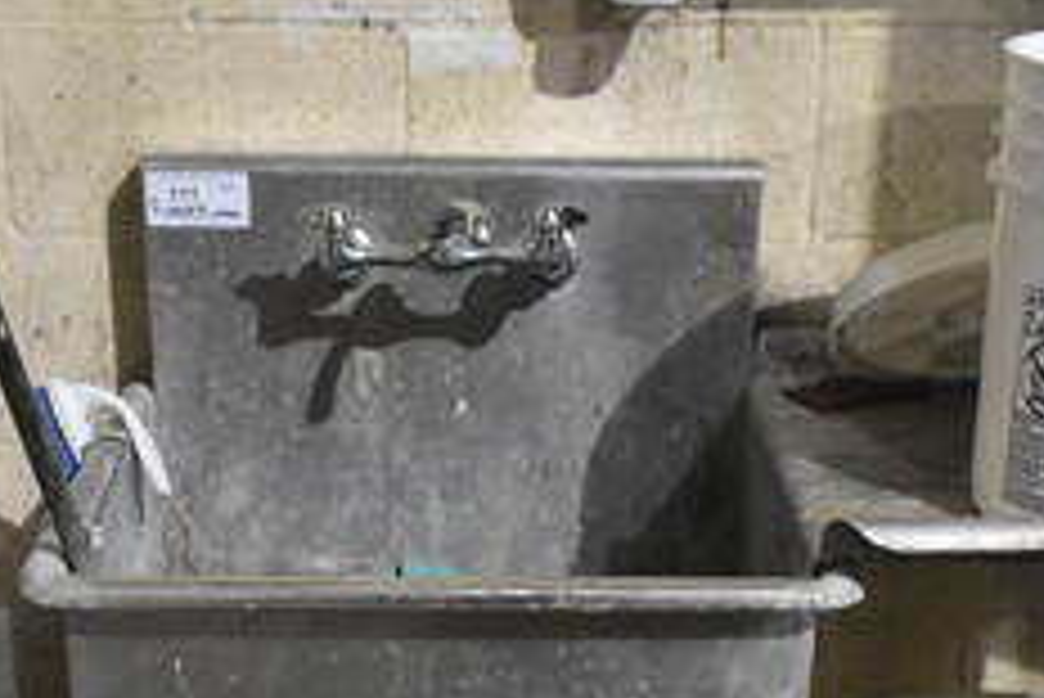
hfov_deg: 28.4
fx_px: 2060
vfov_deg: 17.9
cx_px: 486
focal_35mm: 71
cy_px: 910
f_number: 3.5
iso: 3200
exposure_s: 1/13
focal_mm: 18
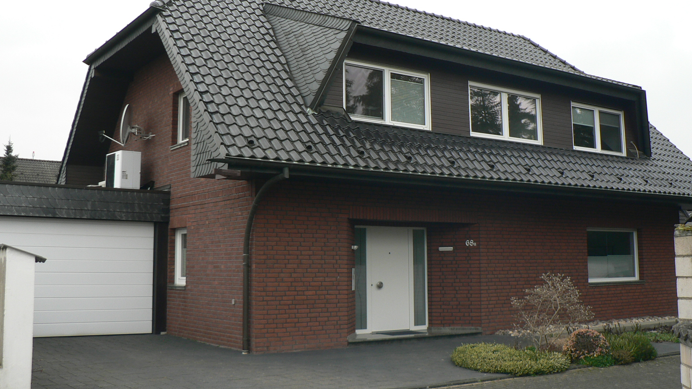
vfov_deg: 29.6
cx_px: 340
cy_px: 162
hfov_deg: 50.5
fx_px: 734
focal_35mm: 40
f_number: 2.8
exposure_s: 1/80
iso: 80
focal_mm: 6
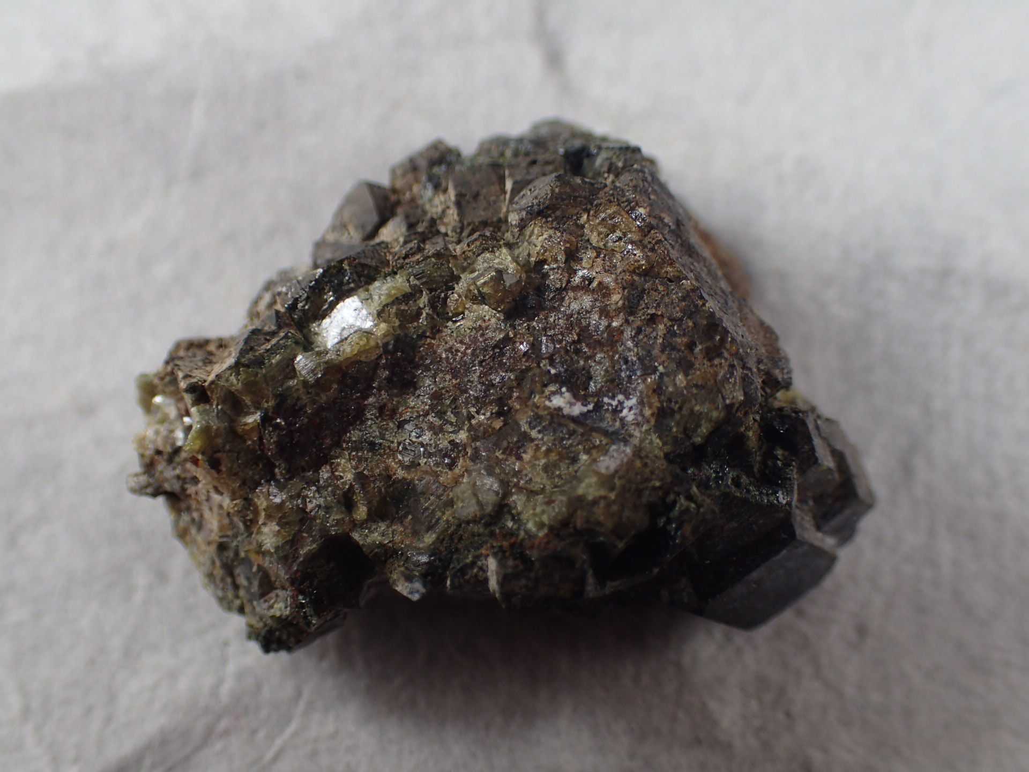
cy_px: 386
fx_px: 1278
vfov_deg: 33.6
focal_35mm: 43
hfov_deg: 43.9
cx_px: 514
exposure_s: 1/160
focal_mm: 7.86
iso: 160
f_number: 2.9
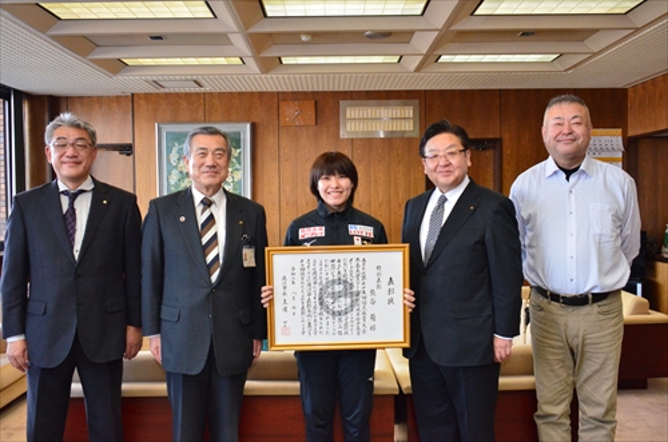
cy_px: 221
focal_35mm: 33
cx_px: 334
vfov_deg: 39.8
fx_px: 611
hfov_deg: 57.3
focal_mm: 22
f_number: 6.3
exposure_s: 1/250
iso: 3200
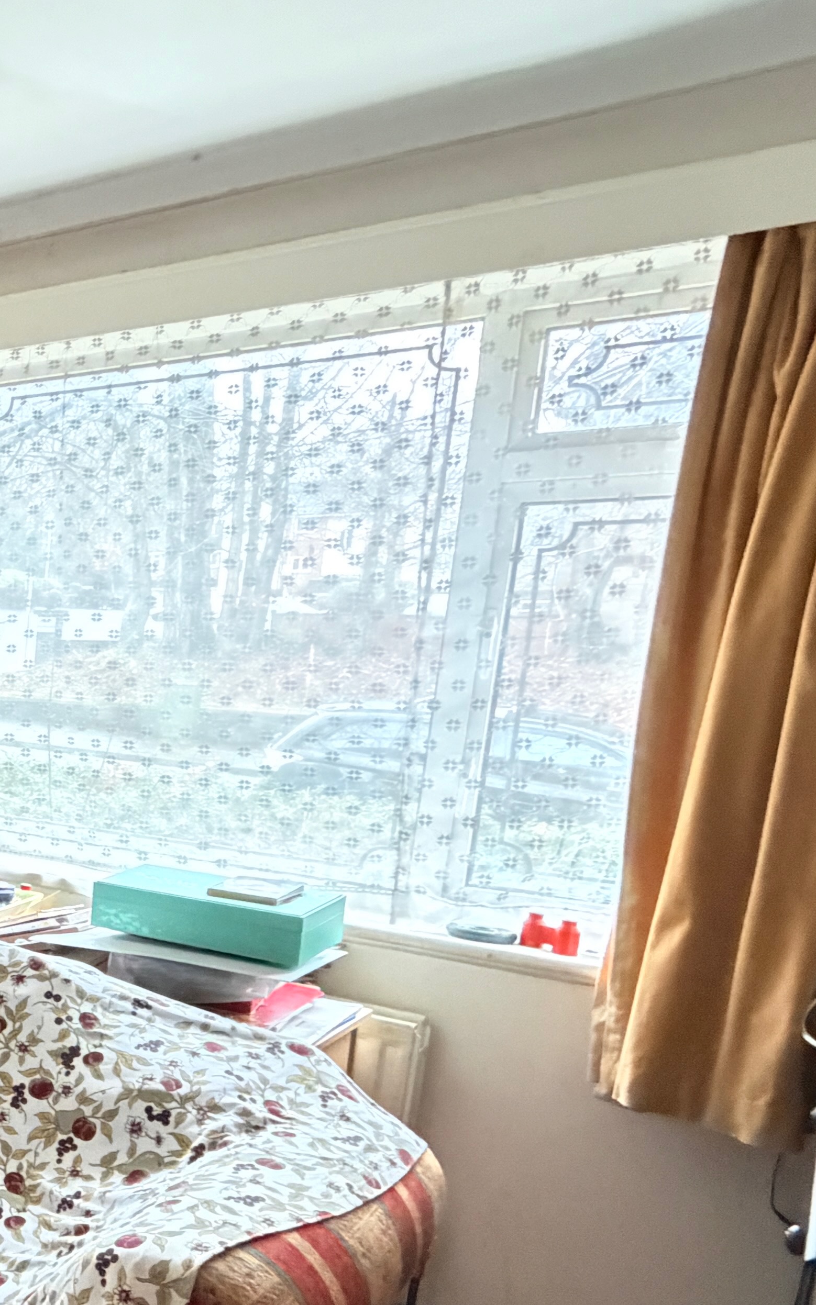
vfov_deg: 56.1
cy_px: 810
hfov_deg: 25.3
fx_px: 1210
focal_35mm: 34
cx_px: -482
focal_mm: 2.22
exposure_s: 1/32
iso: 1600
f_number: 2.2
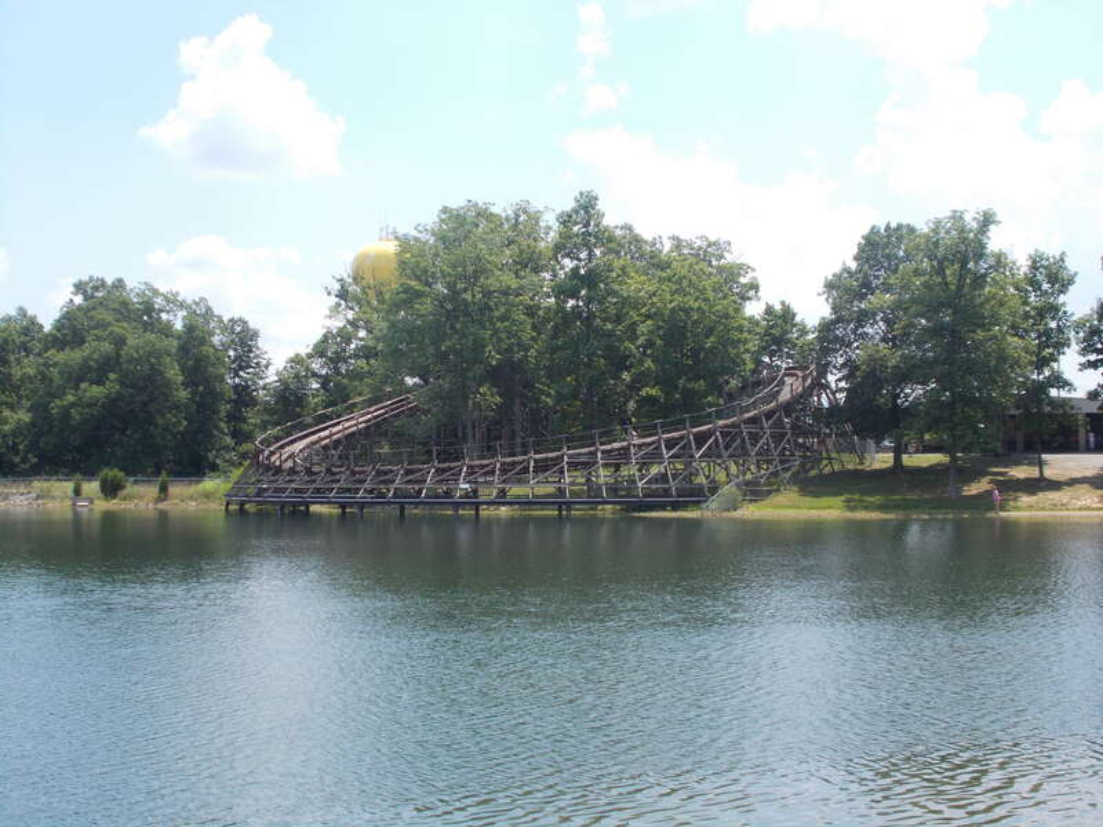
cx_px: 552
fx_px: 1593
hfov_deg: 38.2
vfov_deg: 29.1
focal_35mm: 50
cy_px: 414
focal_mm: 9
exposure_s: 1/320
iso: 80
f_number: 4.5
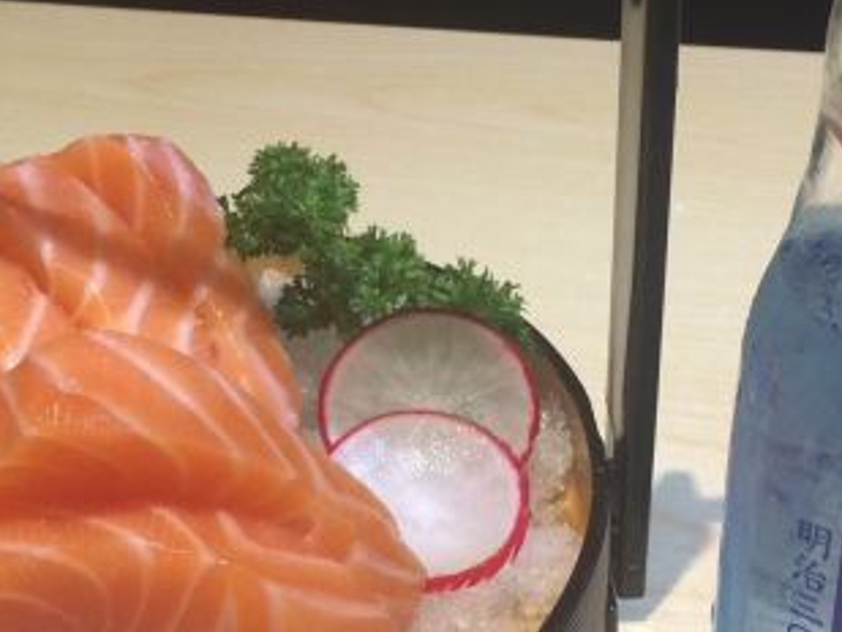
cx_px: 384
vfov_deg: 21.6
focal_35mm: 68
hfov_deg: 28.5
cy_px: 301
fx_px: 1655
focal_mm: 4.12
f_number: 2.2
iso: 64
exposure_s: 1/30
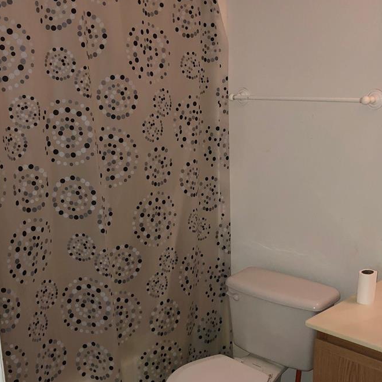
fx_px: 562
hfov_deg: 37.5
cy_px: 232
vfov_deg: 37.4
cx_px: 203
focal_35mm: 45
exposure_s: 1/40
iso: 125
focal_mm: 3.99
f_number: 1.8
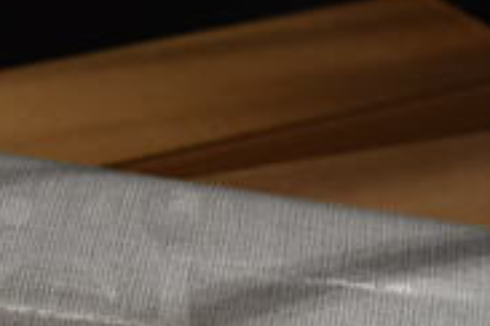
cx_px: 16
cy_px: 321
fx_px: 1497
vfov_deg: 12.3
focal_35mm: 110
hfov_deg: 18.2
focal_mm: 22
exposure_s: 1/60
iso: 800
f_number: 4
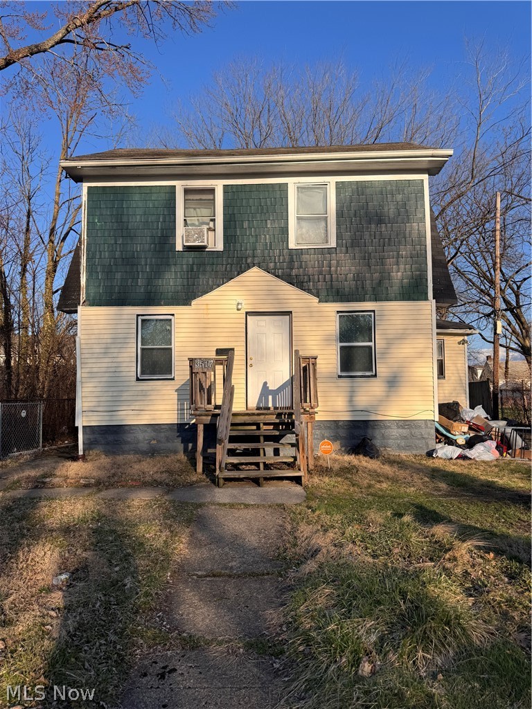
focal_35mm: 24
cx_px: 266
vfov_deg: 71.6
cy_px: 354
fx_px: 492
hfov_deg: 56.8
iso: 80
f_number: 1.78
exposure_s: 1/3413
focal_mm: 6.76
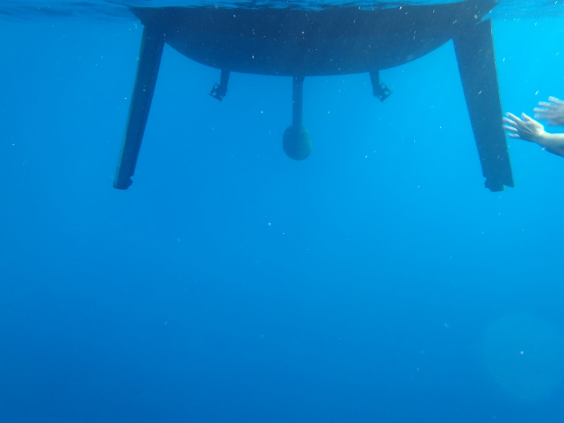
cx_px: 282
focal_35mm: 28
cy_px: 212
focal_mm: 5
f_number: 3.5
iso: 100
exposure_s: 1/40
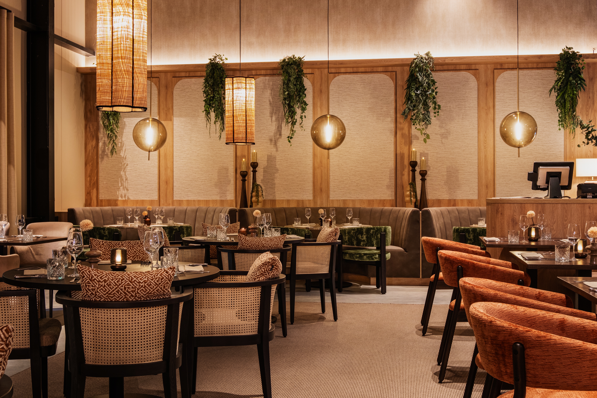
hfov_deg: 45.4
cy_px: 199
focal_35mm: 43
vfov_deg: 31.2
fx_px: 713
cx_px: 298
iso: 320
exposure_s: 1
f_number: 9
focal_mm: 28.8
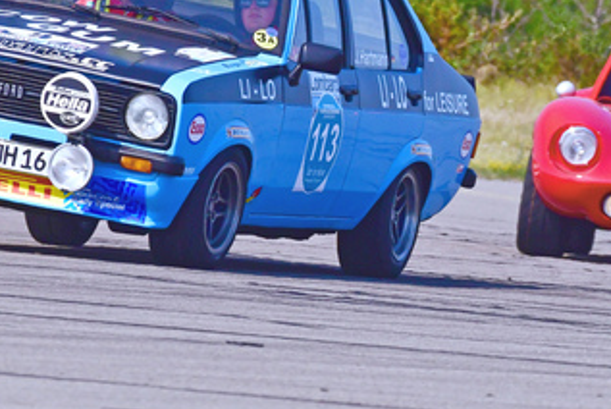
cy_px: 123
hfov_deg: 2.3
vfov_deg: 1.6
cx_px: 106
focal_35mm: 879
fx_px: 14932
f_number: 11
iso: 800
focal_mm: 310
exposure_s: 1/640
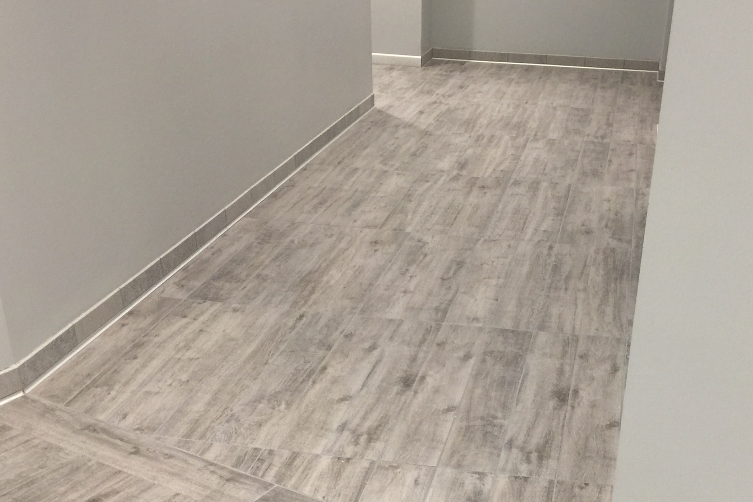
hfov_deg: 42.5
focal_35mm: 46
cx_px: 460
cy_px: 411
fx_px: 962
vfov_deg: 28.5
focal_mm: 4.15
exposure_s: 1/30
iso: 50
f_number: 2.2
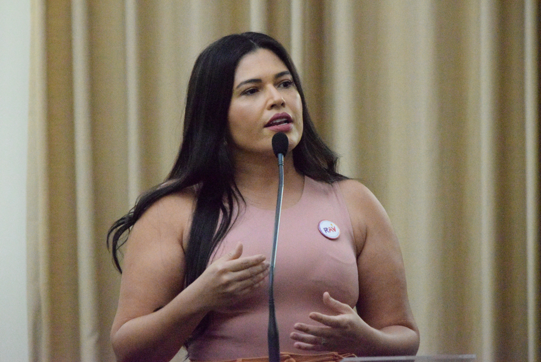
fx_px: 3835
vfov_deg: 5.4
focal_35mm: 255
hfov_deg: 8.1
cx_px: 270
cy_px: 181
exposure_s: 1/250
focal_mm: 170
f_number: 8
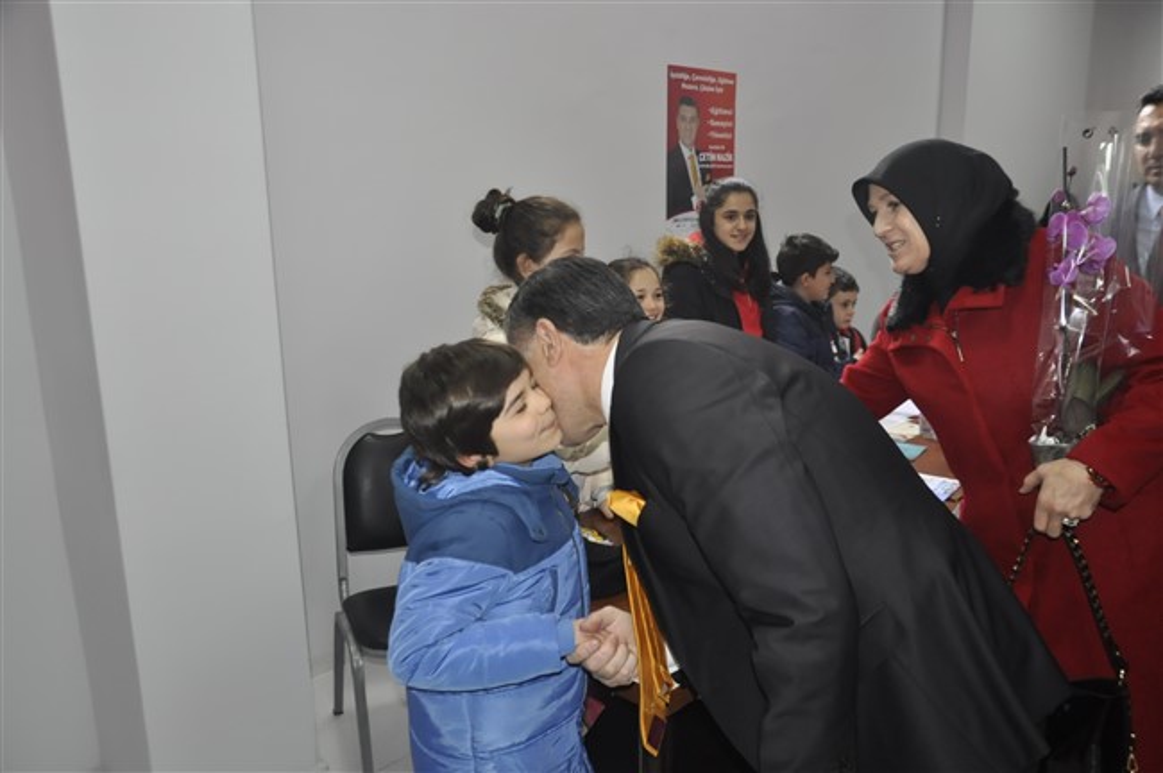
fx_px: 871
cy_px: 386
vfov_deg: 47.8
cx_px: 582
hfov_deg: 67.4
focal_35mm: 27
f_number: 4.5
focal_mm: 18
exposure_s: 1/60
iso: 1000
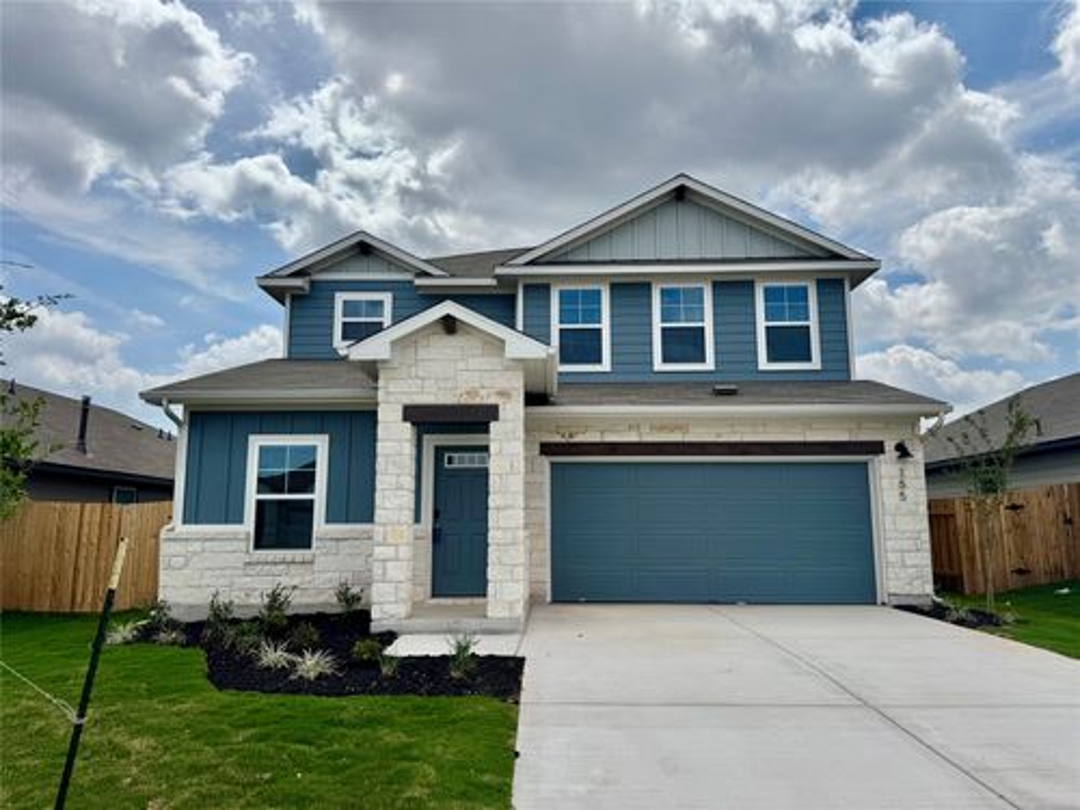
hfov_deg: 71.6
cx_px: 540
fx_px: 749
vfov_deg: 56.8
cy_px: 405
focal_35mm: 24
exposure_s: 1/9009
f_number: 1.78
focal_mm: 6.76
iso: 80
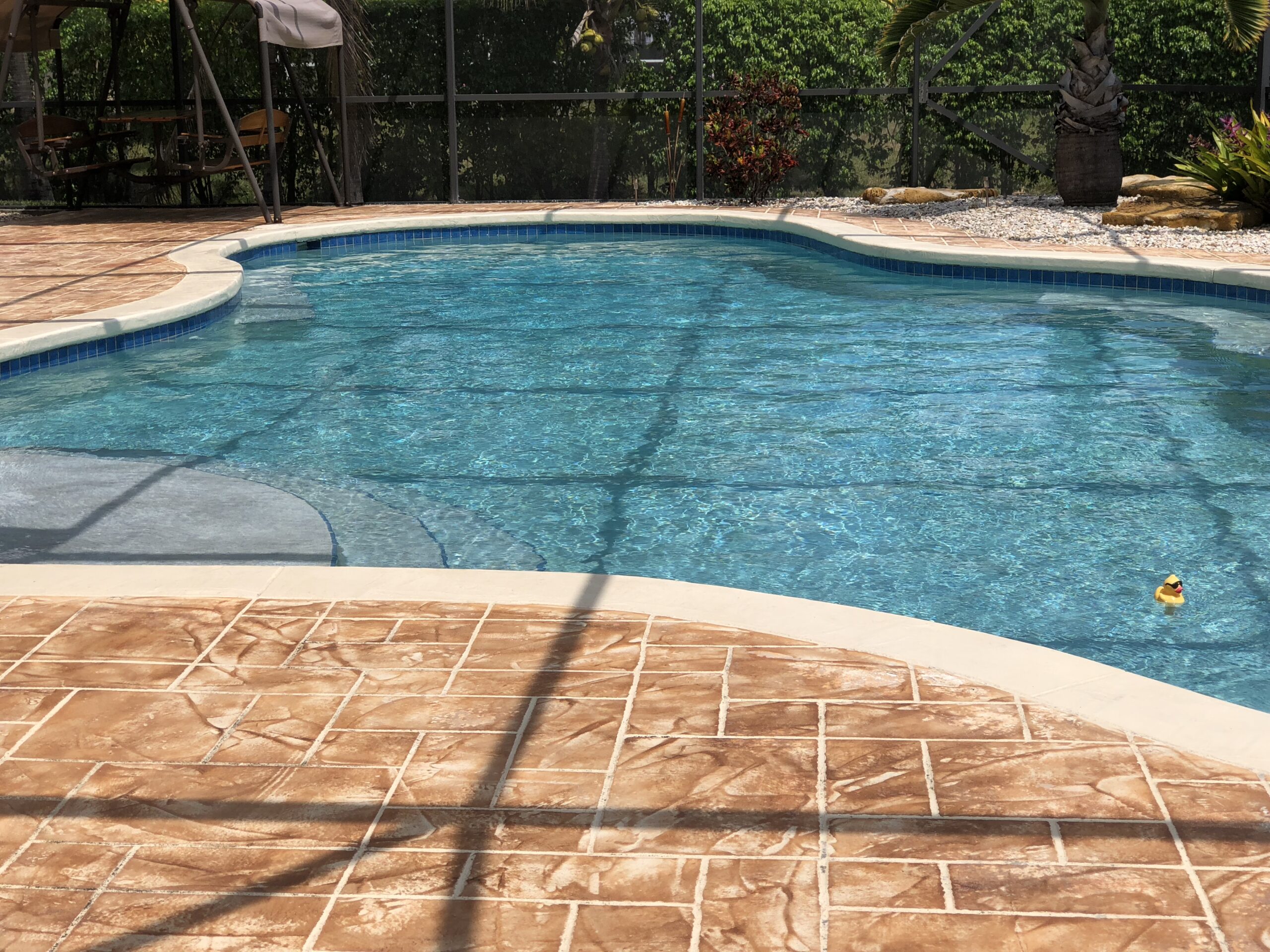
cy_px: 476
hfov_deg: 33.8
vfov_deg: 25.7
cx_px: 635
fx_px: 2091
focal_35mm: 57
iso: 20
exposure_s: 1/867
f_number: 2.8
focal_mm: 6.6
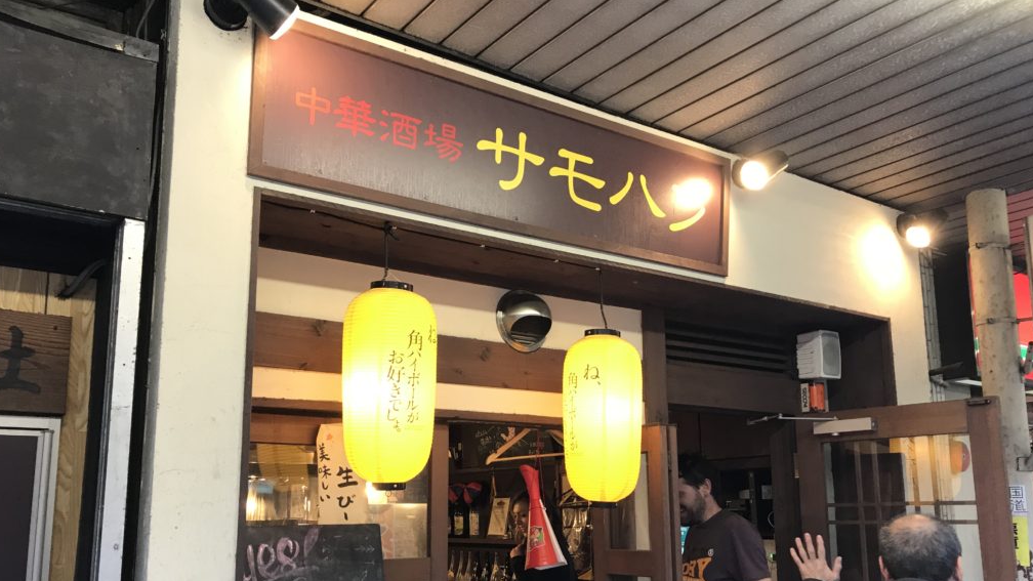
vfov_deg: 37.4
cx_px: 512
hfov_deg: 62.6
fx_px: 849
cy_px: 388
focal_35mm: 31
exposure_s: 1/20
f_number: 1.8
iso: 40
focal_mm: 3.99
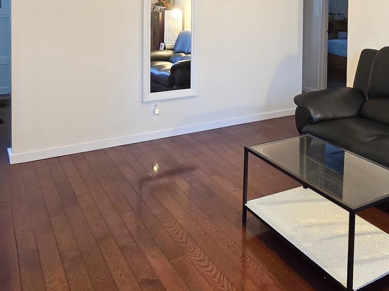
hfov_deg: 51.7
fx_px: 371
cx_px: 313
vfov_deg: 39.1
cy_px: 17
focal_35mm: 33
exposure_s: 1/60
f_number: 2.2
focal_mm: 2.2
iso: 200
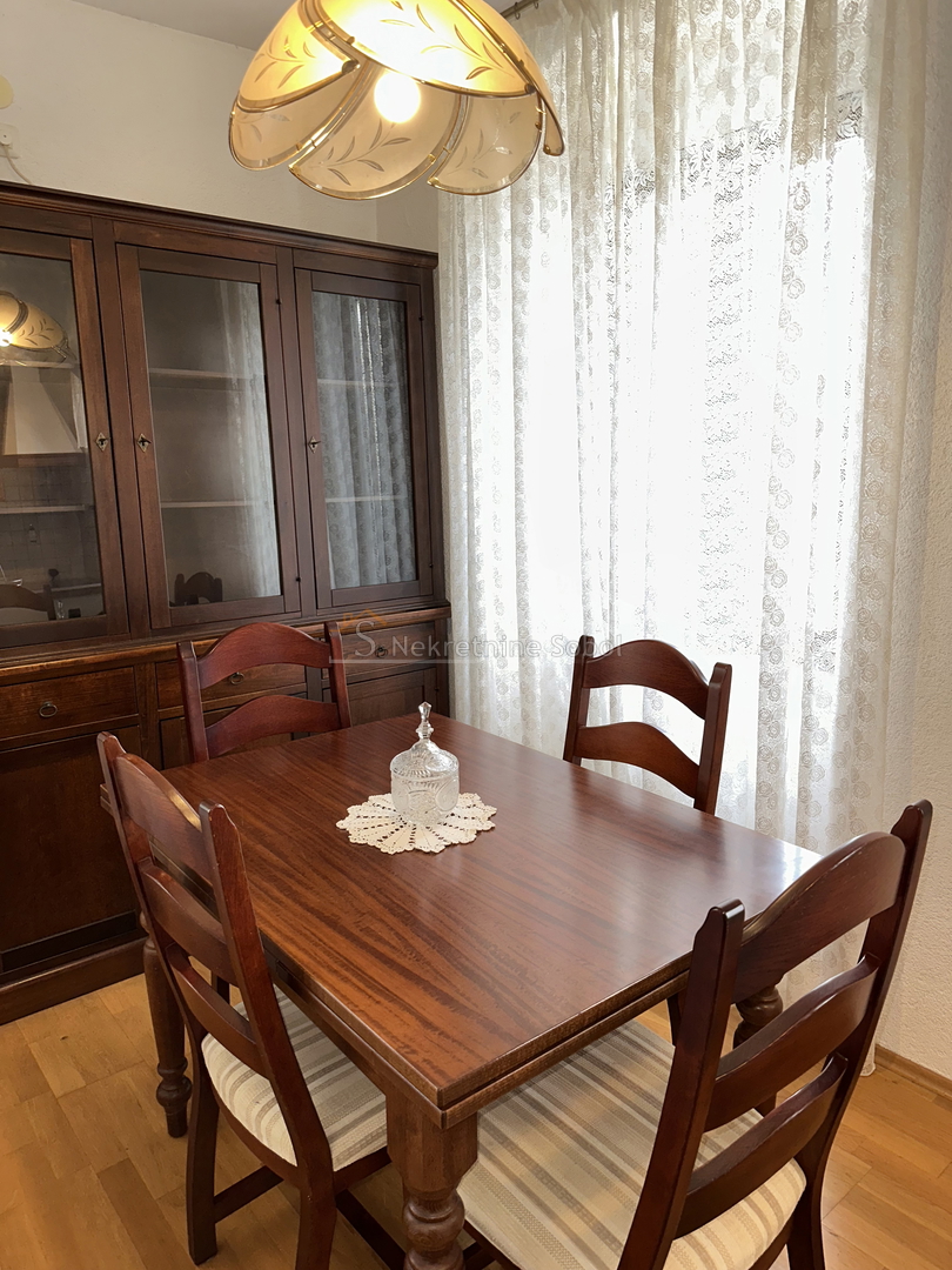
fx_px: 880
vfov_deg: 71.6
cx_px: 476
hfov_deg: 56.8
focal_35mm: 24
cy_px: 635
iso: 100
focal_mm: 6.86
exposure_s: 1/45
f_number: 1.78
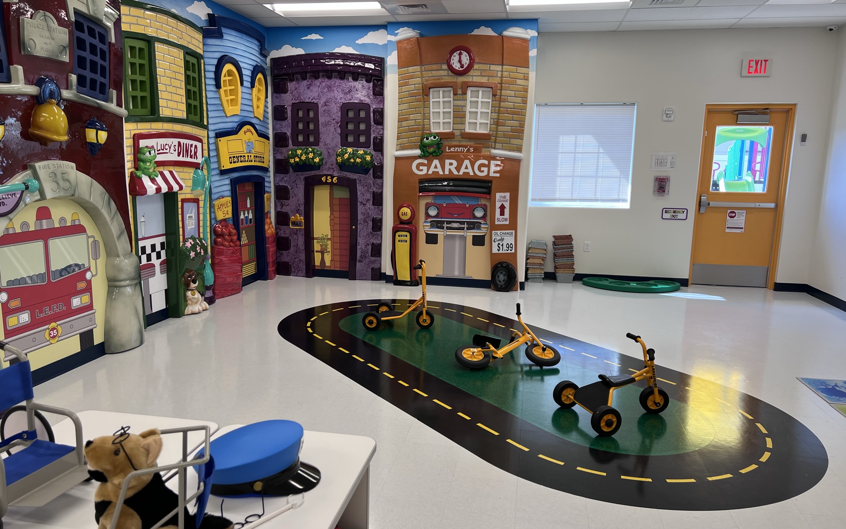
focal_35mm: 28
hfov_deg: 66.5
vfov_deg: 44.5
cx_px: 421
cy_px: 273
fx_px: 646
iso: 50
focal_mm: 5.7
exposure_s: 1/225
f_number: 1.5
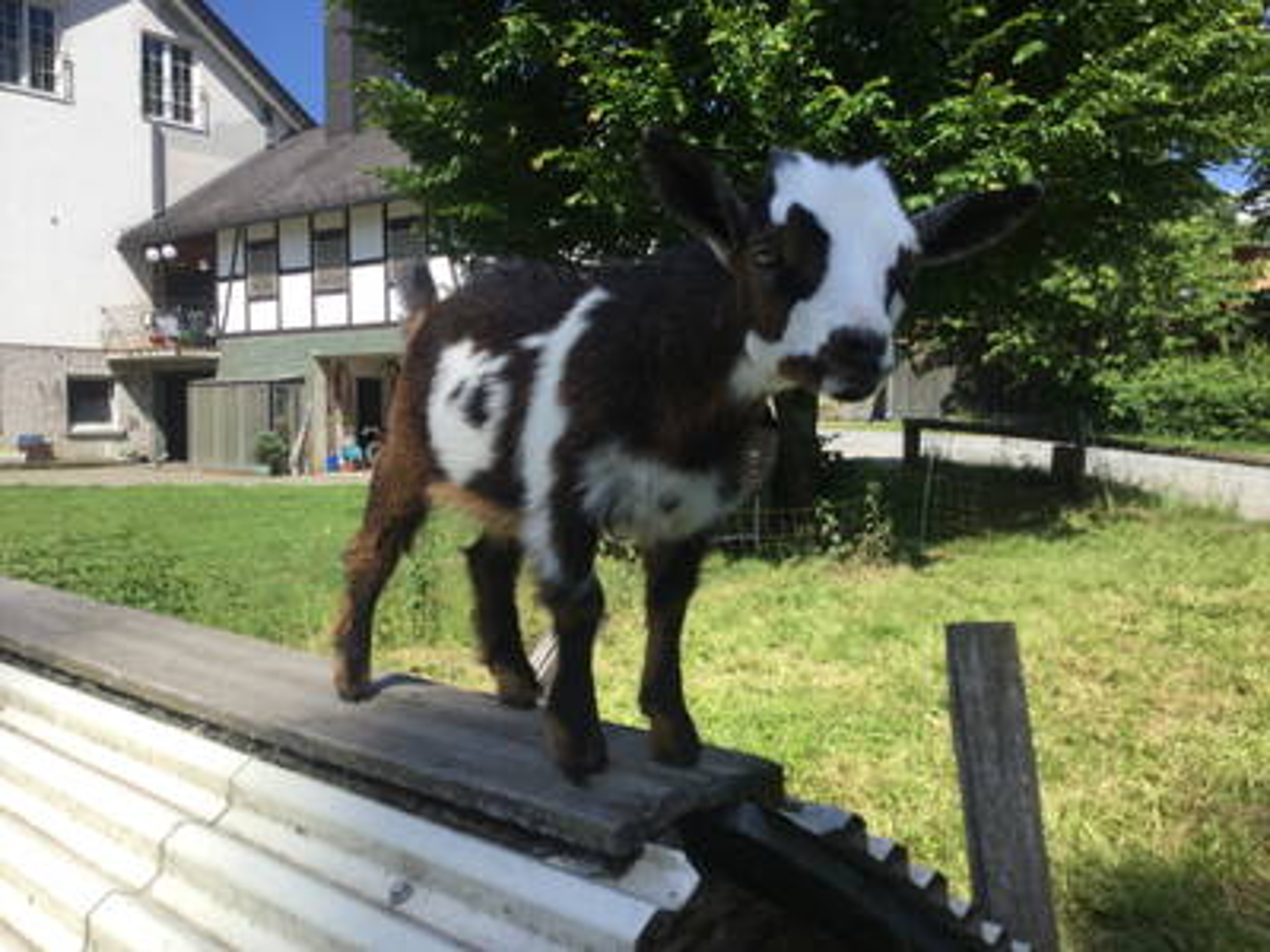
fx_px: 1137
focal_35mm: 31
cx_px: 635
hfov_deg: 58.4
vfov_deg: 45.4
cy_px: 476
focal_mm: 3.3
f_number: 2.4
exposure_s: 1/994
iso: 25
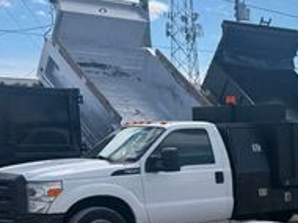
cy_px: 221
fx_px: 696
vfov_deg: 17.7
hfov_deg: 20.7
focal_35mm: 81
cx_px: 444
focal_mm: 6.76
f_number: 1.78
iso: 80
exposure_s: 1/7353
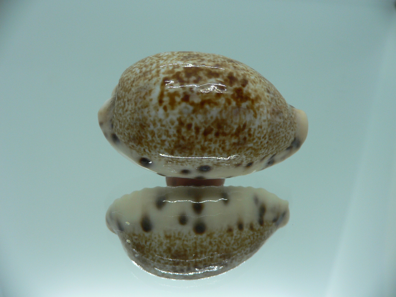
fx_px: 400
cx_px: 198
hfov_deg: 52.6
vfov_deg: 40.7
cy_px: 148
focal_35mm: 35
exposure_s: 1/60
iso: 80
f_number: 2.8
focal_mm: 4.6
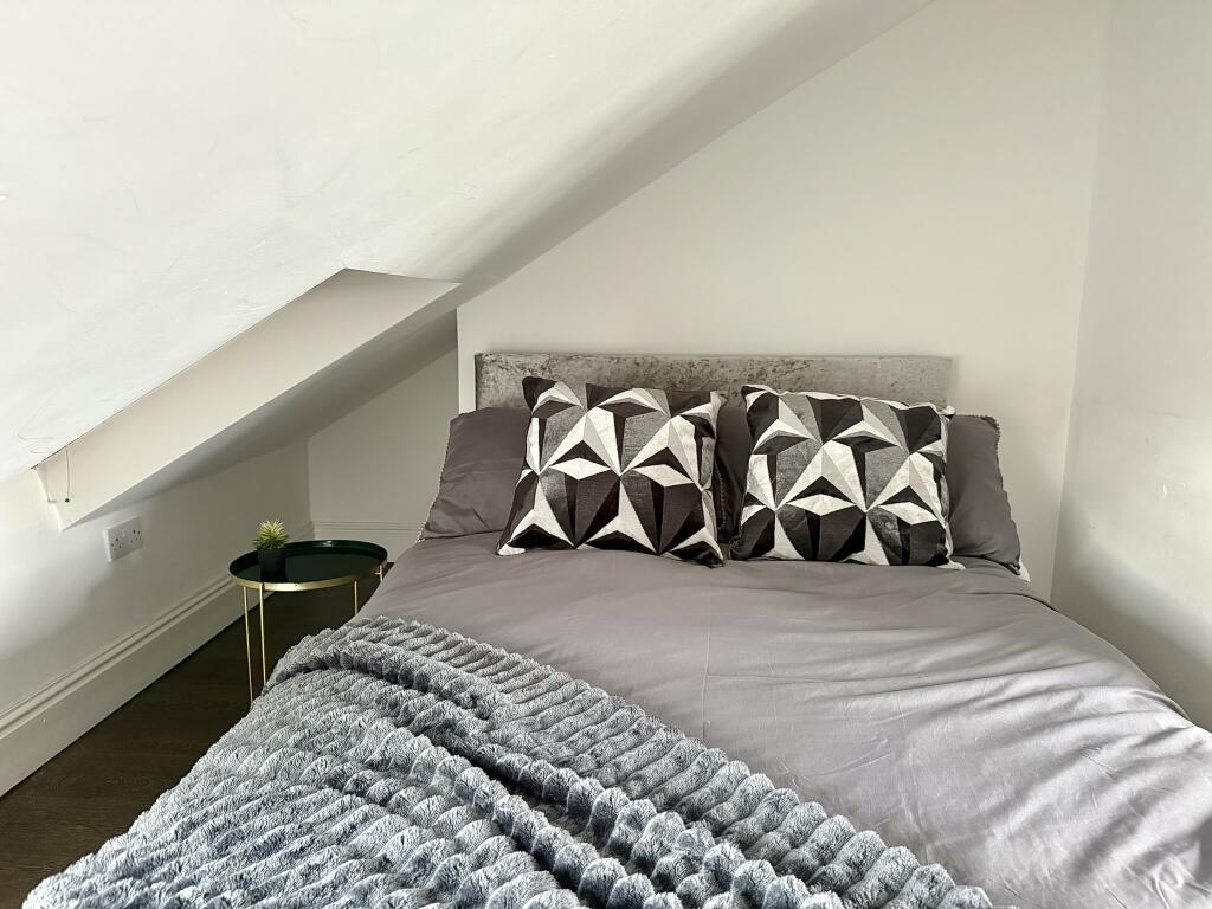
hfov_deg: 71.6
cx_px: 606
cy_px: 454
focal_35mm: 24
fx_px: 840
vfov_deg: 56.8
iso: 800
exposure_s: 1/60
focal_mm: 6.76
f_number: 1.78
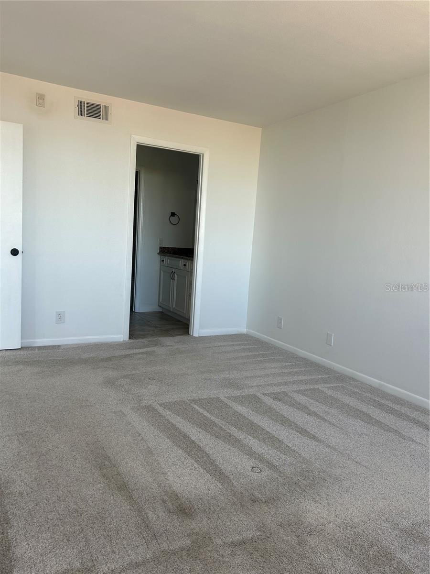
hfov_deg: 53.1
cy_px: 287
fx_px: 431
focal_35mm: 26
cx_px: 215
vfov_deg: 67.3
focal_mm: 5.7
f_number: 1.5
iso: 40
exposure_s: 1/121
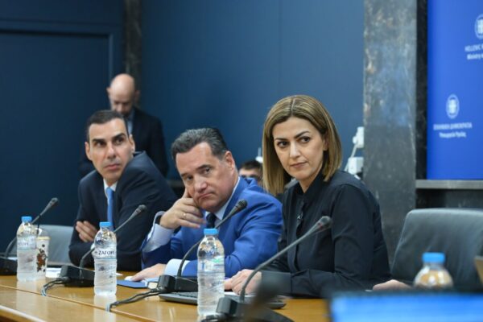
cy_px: 161
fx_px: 1610
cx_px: 242
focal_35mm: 120
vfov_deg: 11.4
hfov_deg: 17.1
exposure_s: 1/160
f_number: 6.3
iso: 6400
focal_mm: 120
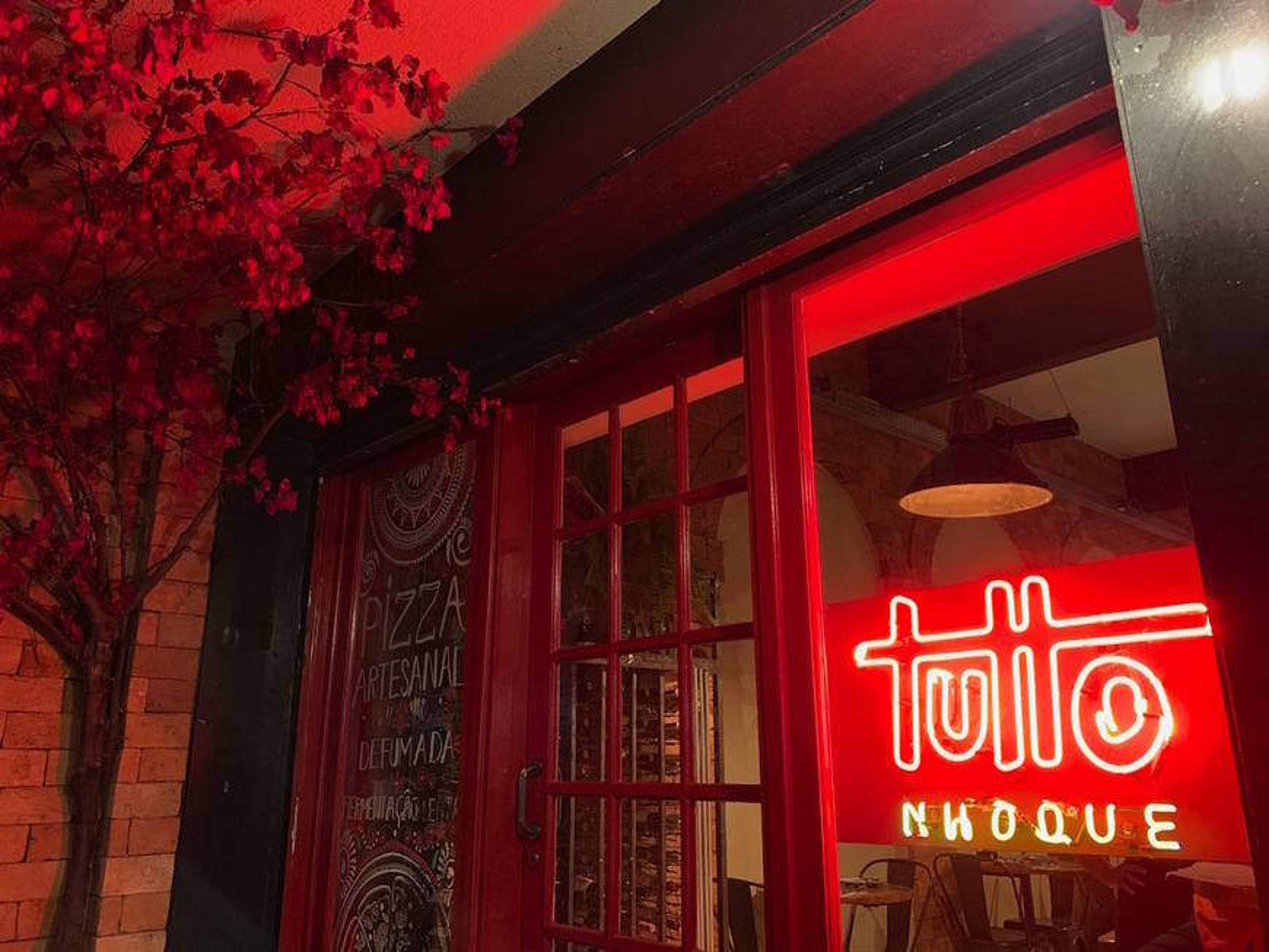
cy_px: 476
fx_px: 953
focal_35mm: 26
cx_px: 634
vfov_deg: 53.1
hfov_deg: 67.3
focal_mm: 4.25
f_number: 1.8
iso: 400
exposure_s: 1/30
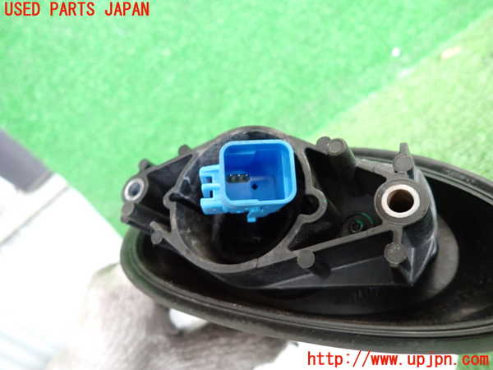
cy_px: 185
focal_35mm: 25
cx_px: 246
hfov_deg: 69.4
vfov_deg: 54.9
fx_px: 356
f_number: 2
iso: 1000
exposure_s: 1/100
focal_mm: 4.5
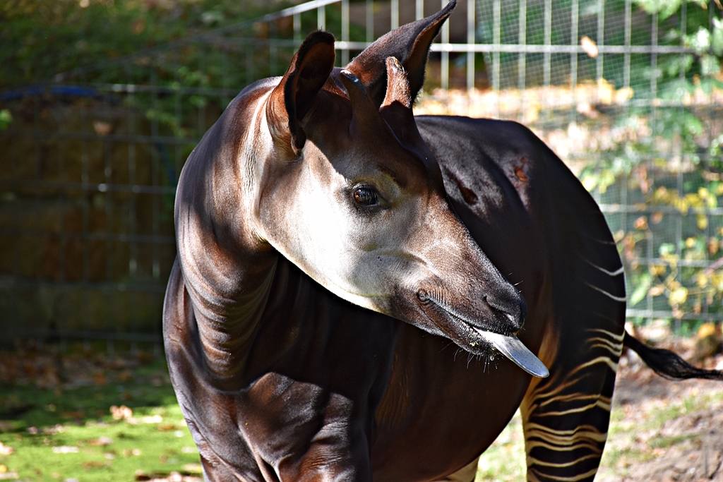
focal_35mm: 195
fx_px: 3917
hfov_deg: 10.5
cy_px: 241
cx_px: 362
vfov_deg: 7.0
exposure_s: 1/250
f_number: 5.6
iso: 500
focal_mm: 130
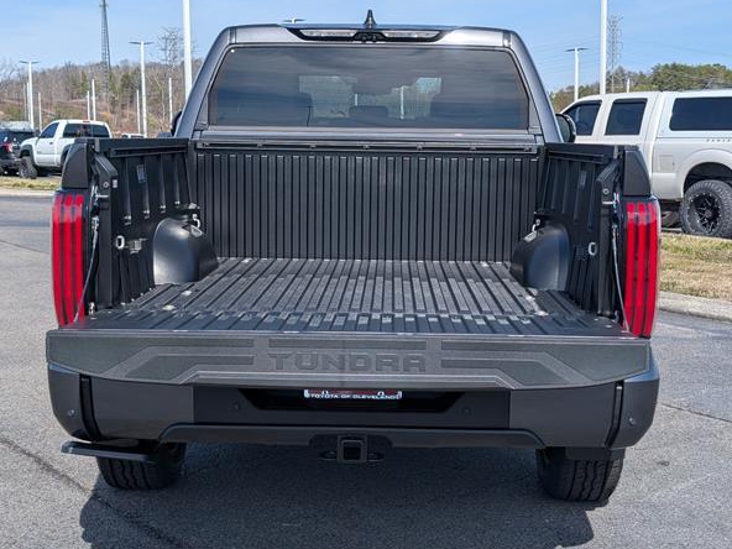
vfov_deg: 27.5
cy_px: 271
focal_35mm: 53
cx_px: 356
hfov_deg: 36.2
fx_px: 1121
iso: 19
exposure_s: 1/1111
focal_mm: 6.9
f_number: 1.68
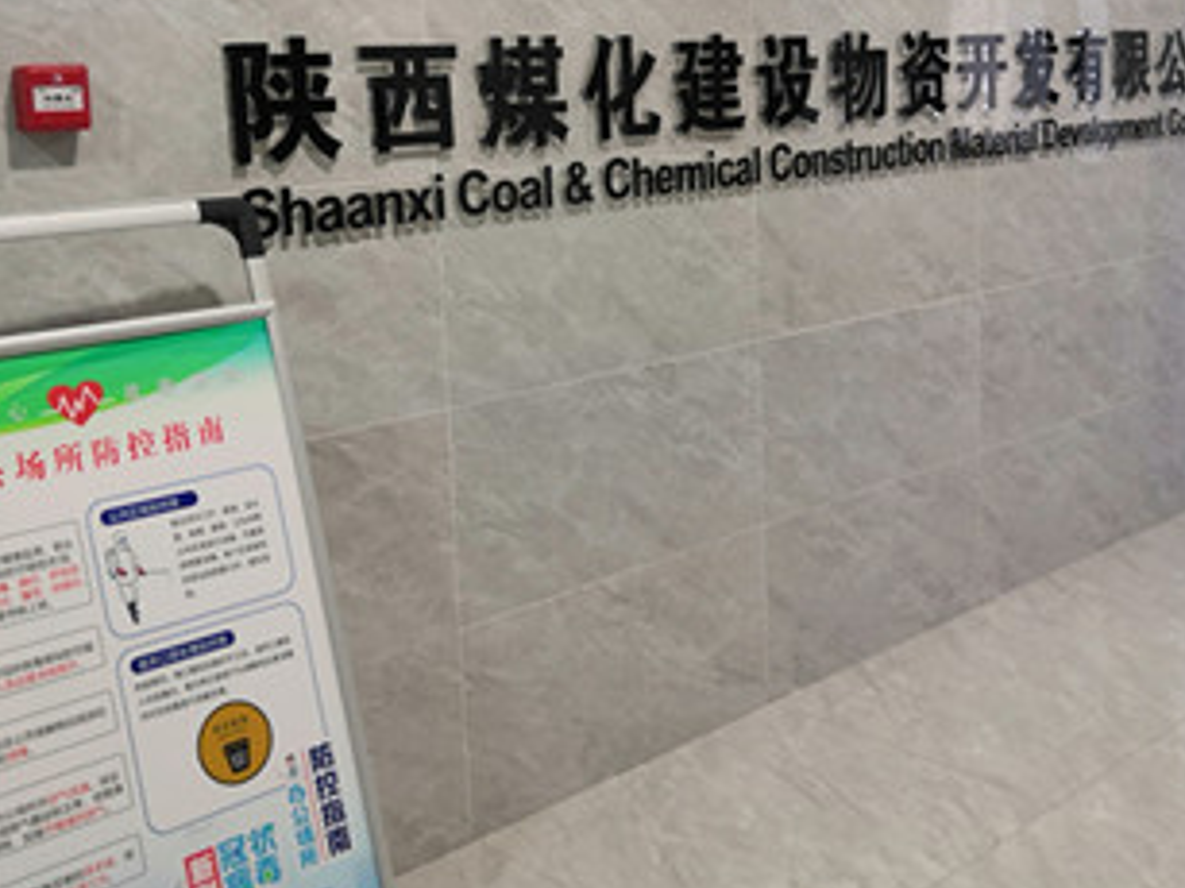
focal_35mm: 44
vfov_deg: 32.6
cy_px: 303
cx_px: 652
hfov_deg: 42.9
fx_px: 1506
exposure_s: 1/33.3
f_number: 1.8
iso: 250
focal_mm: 3.95
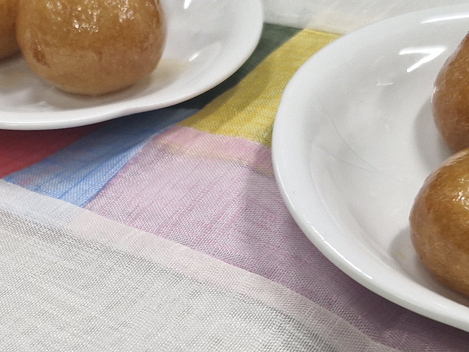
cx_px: 185
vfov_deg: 19.6
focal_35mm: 74
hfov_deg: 26.3
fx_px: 1003
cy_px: 310
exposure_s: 1/120
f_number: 1.8
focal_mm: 5.54
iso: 125
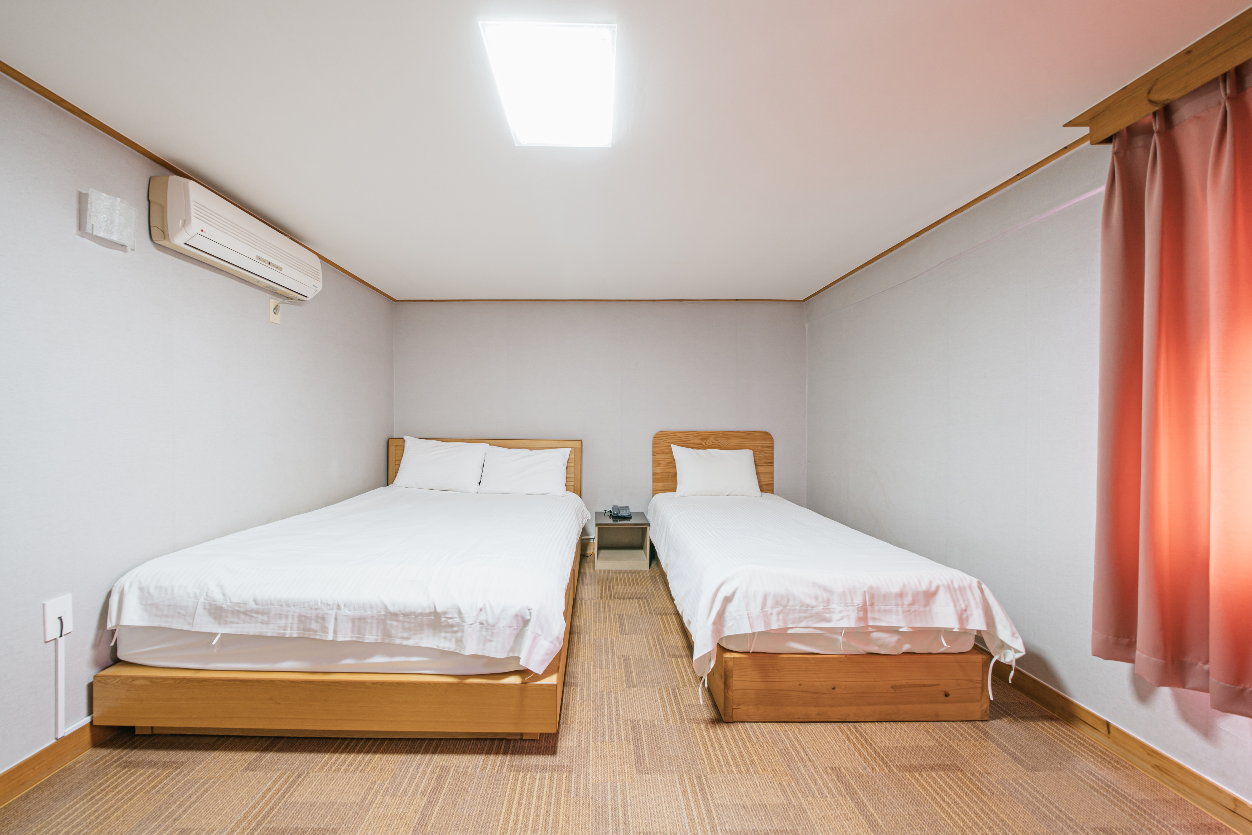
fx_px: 417
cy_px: 418
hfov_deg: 112.6
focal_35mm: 12
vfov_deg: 90.0
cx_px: 626
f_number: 10
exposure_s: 1.3
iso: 200
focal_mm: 12
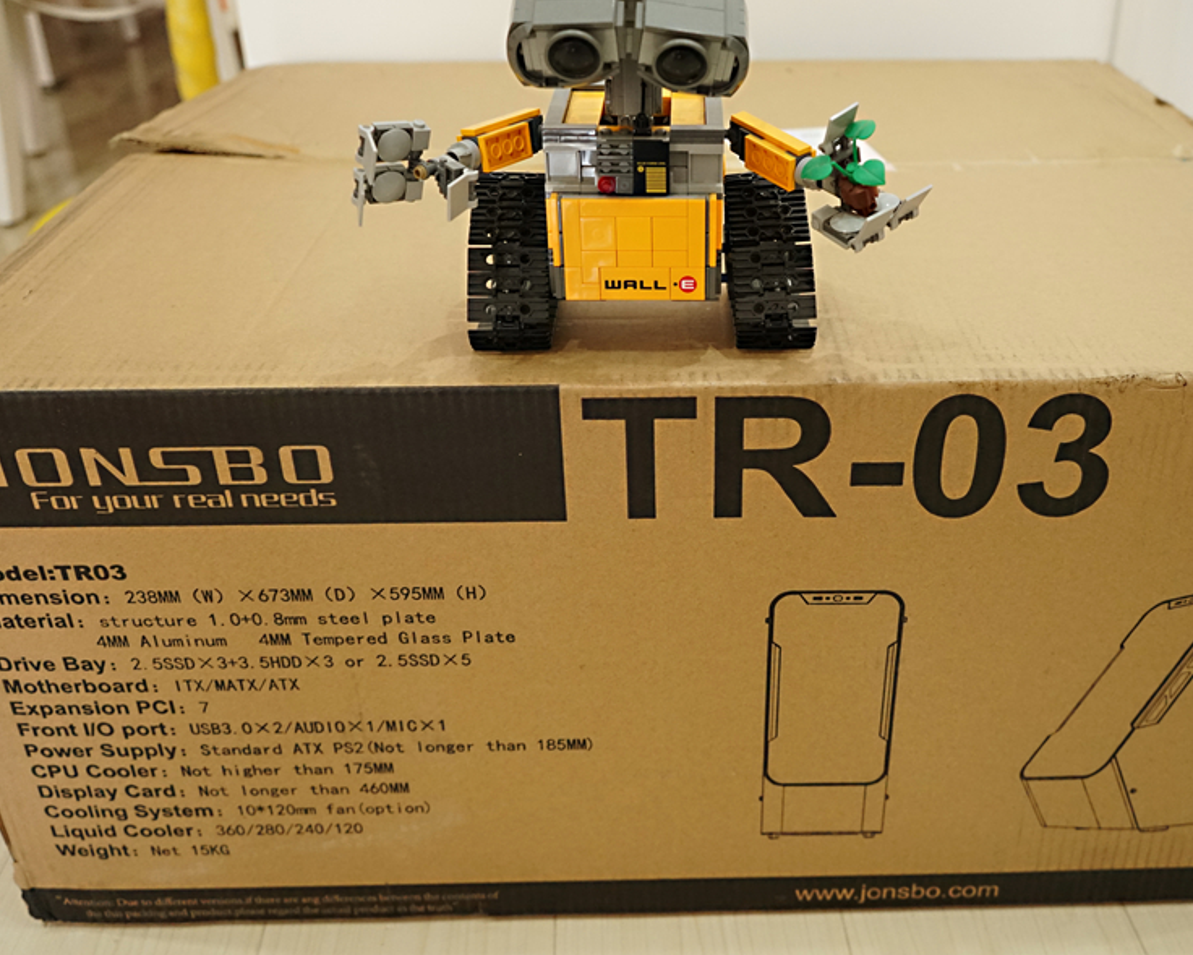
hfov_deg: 51.2
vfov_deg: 42.2
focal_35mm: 35
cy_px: 469
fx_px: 1236
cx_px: 715
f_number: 4
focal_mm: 28
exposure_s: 1/40
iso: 2500
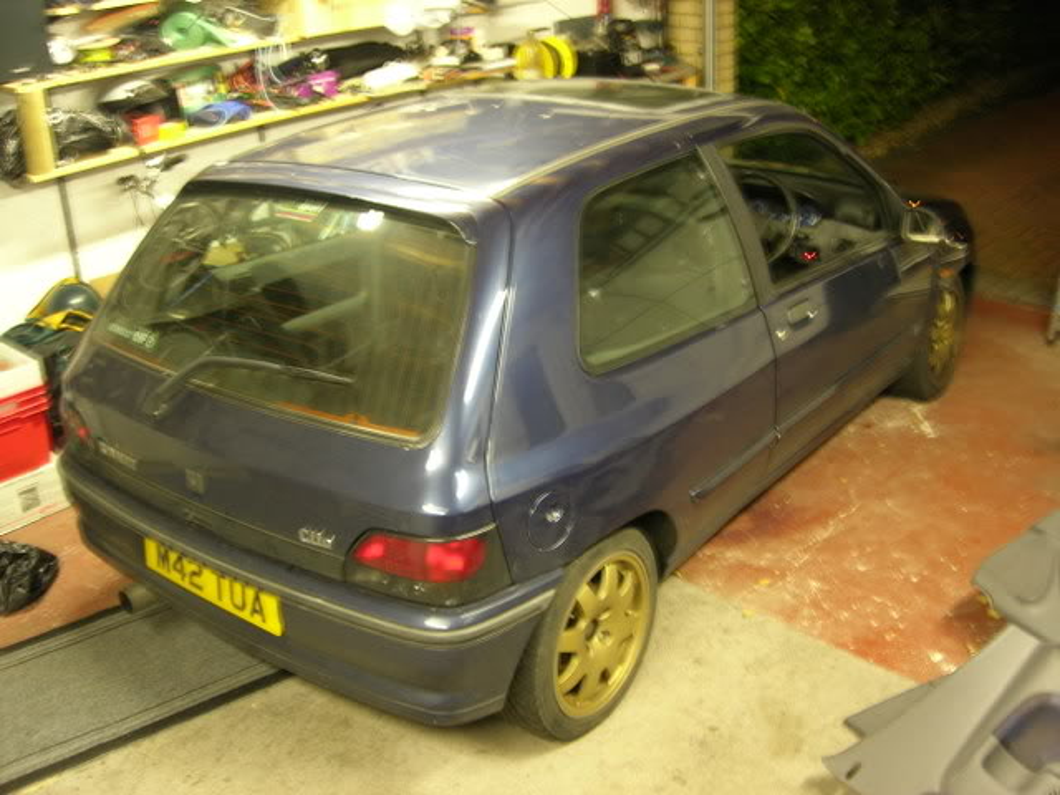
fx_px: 1164
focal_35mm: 38
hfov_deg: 49.0
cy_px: 398
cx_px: 530
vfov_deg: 37.7
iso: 96
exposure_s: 1/3.7
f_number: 2.8
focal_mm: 7.8
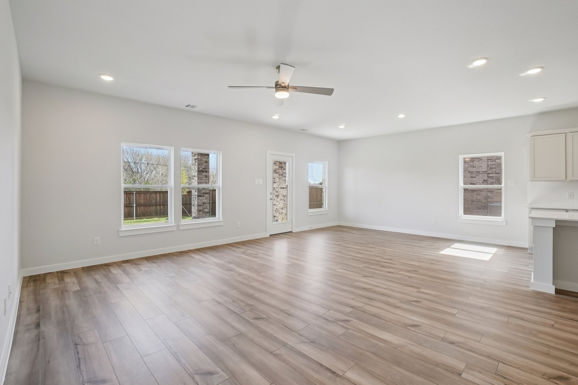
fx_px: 241
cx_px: 289
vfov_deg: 77.3
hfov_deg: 100.4
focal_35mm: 15
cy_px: 192
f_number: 8
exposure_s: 1/60
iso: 400
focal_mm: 10
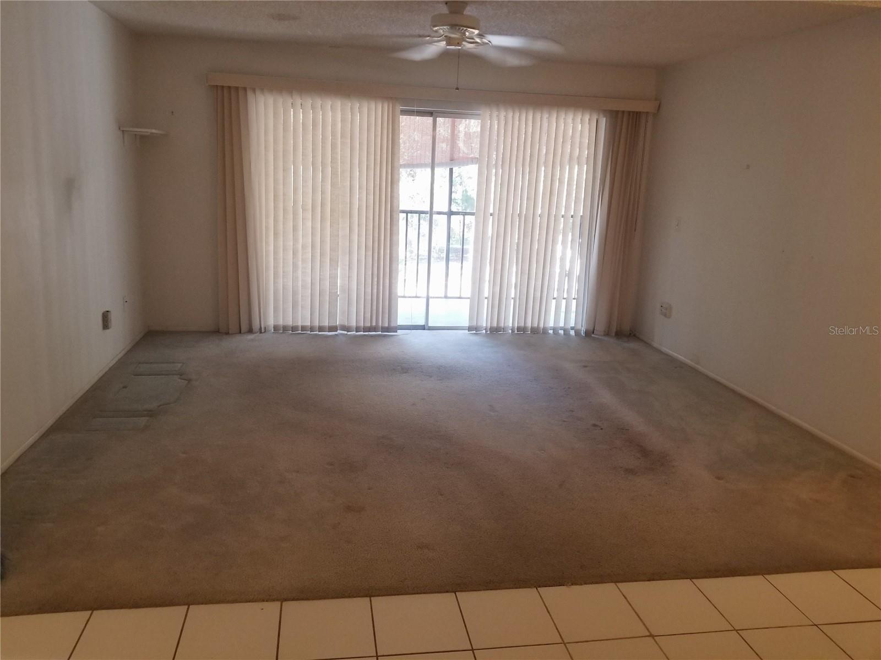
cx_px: 440
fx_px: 662
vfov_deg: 53.1
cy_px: 330
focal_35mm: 26
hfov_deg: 67.3
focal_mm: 4.25
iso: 160
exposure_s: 1/40
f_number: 1.7
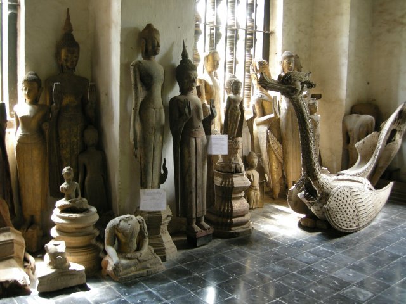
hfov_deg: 51.4
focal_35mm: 36
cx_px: 203
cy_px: 152
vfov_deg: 39.7
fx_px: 422
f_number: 2.7
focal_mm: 7.5
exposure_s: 1/7.9
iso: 140
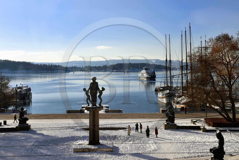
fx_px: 465
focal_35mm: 70
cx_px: 120
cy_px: 80
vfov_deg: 19.4
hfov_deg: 28.8
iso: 200
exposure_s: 1/320
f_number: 16
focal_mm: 70
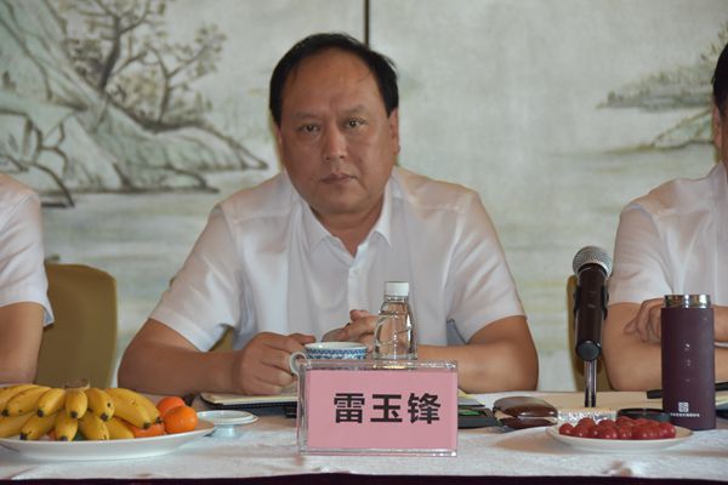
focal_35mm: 158
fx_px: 3185
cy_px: 242
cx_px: 364
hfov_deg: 13.0
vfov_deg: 8.7
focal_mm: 105
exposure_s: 1/60
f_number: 5.3
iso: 900
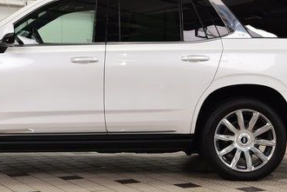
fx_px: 694
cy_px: 65
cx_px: 106
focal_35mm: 87
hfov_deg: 23.3
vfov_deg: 15.7
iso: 500
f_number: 7.1
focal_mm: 30
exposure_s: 1/30
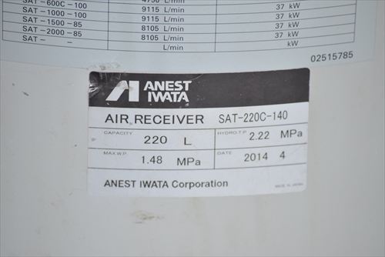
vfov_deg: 3.3
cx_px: 192
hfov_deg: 4.9
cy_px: 128
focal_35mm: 420
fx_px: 4494
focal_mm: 280
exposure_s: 1/1600
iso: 1250
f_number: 6.3
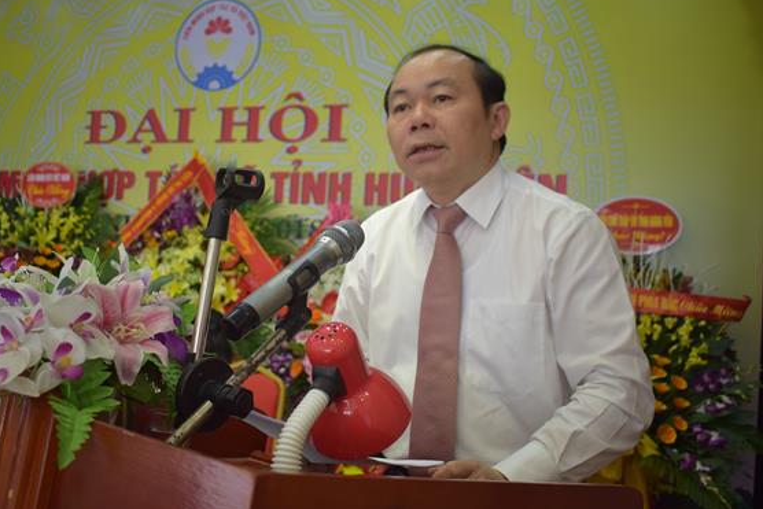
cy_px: 227
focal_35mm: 38
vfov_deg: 35.0
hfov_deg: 50.6
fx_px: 806
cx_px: 347
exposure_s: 1/60
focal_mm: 22
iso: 500
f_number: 4
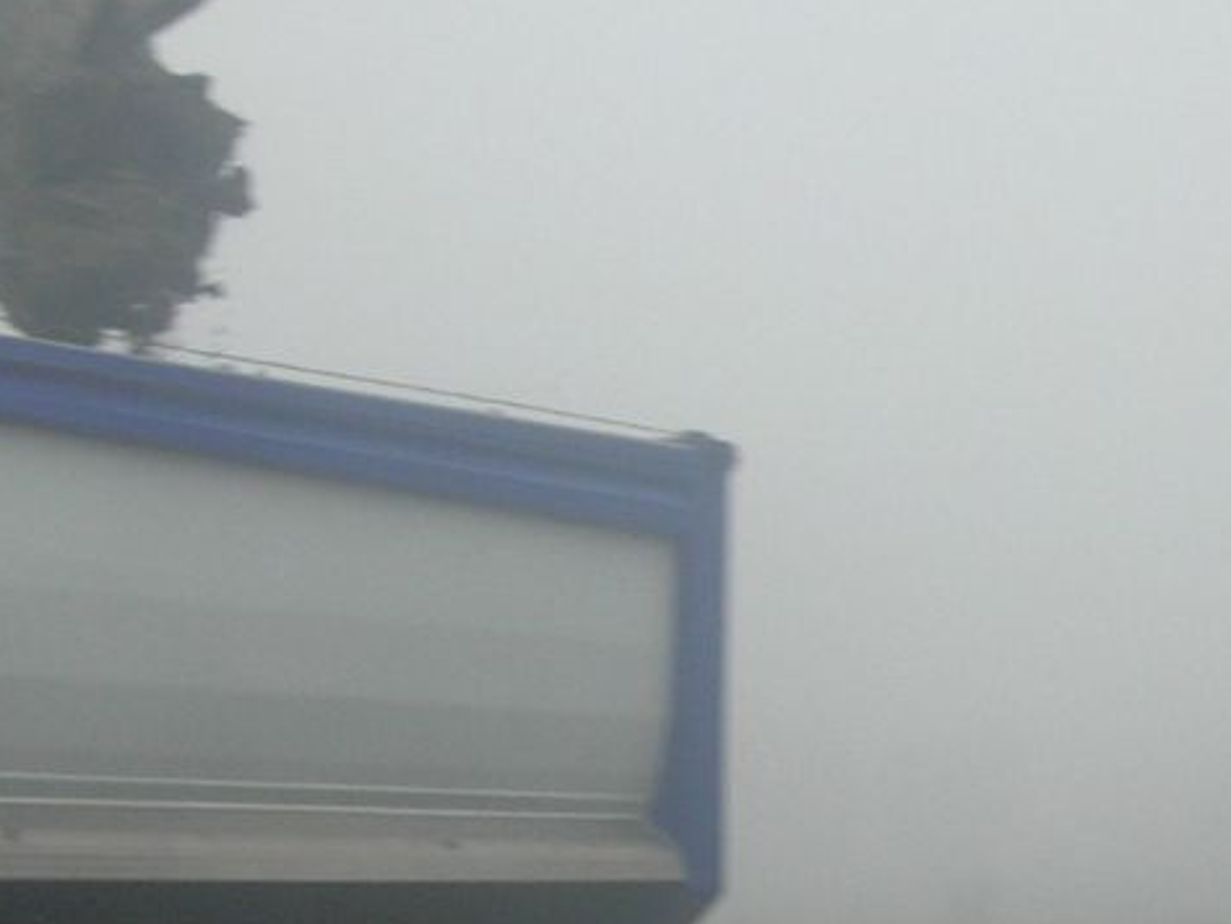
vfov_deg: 11.9
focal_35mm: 124
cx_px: 1270
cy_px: 707
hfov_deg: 15.6
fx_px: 4411
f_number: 4.8
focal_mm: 7.8
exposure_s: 1/130
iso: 67
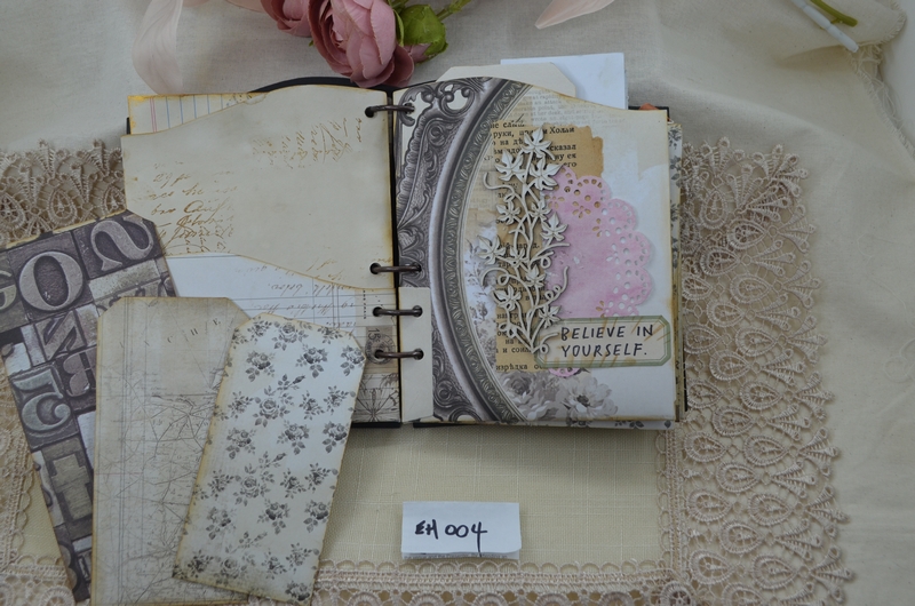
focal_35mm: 36
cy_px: 303
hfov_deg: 53.2
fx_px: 913
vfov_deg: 36.7
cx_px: 458
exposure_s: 1/60
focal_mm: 24
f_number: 5.6
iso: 360
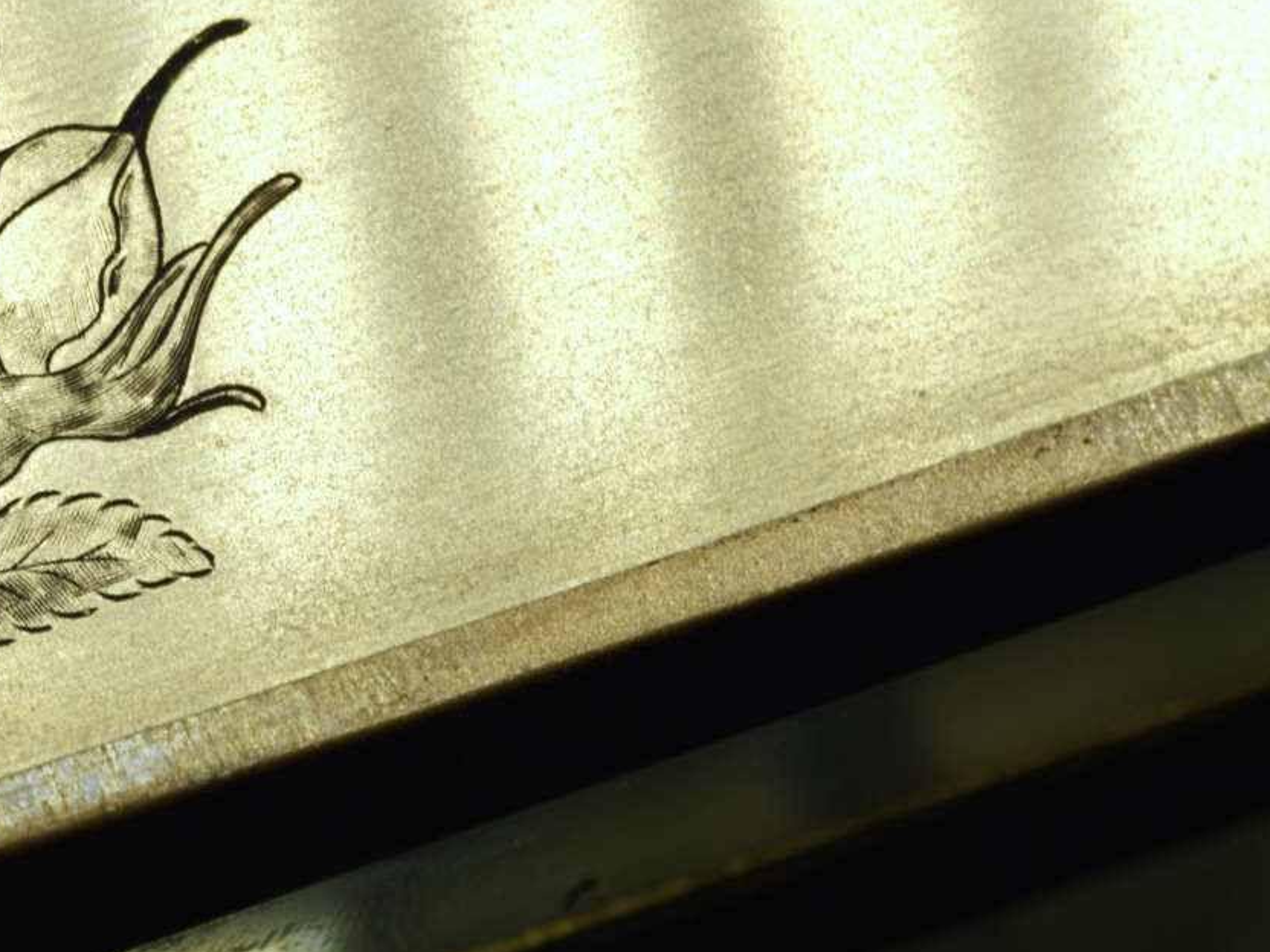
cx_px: -203
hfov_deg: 5.4
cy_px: 392
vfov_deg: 4.1
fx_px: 13360
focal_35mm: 364
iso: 100
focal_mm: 105
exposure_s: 1/60
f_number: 11
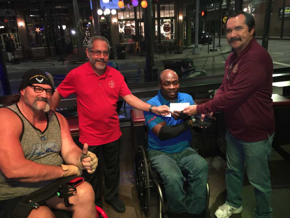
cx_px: 145
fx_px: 243
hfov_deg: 61.7
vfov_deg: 48.2
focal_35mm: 29
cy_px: 109
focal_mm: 4.15
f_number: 2.2
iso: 160
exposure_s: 1/16
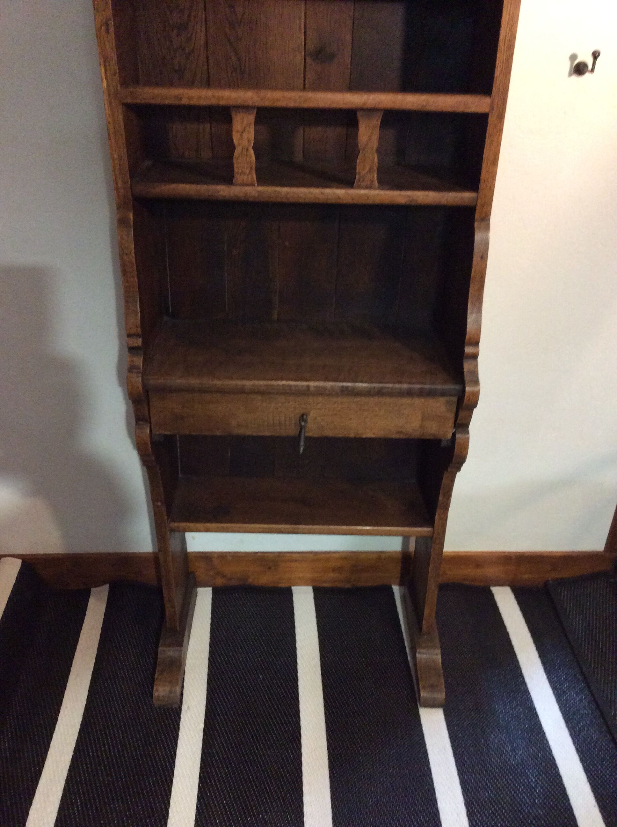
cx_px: 308
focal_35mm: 32
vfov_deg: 56.9
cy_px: 414
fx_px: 763
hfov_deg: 44.1
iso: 250
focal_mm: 3.3
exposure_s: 1/17
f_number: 2.4
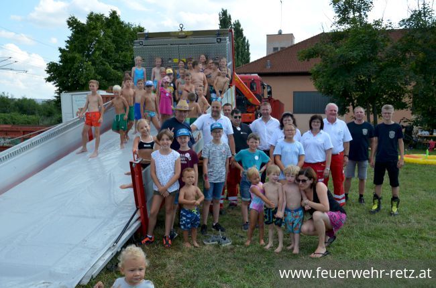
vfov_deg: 39.8
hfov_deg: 57.3
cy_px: 144
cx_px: 218
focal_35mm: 33
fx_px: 399
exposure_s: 1/250
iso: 180
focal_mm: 22
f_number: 8
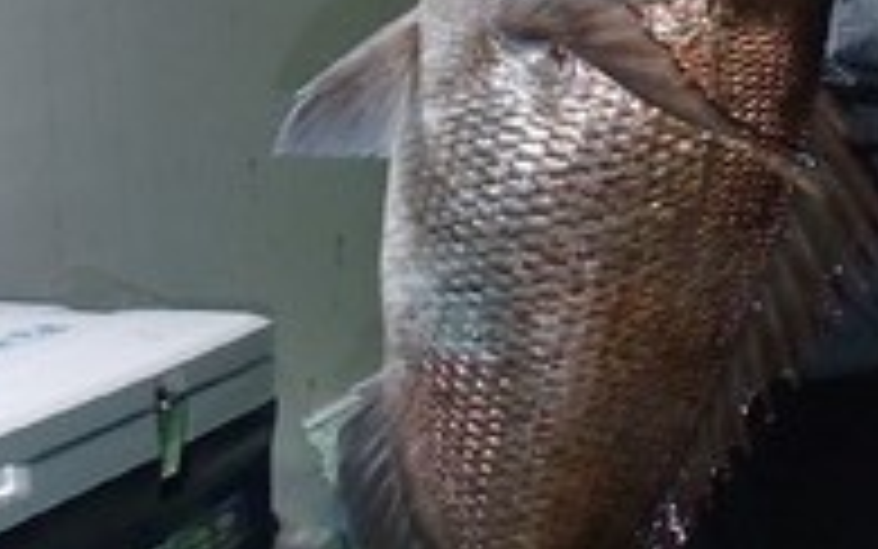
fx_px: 1747
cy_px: 50
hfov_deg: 27.9
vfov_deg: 17.6
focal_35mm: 73
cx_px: 644
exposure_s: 1/30
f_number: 3.9
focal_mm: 5
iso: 400
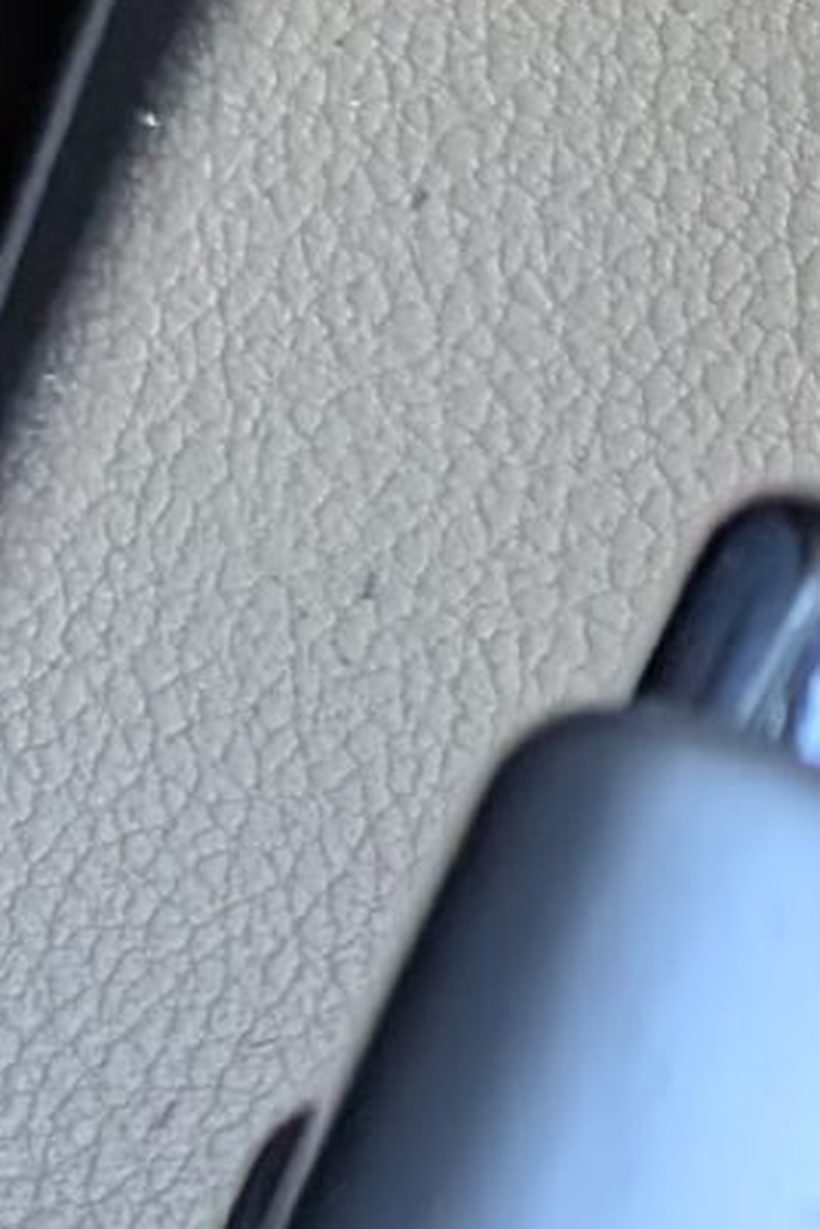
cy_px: 1186
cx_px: 2816
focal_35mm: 160
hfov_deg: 7.2
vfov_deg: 12.7
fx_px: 5462
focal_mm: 6.9
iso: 61
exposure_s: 1/197
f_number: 1.68
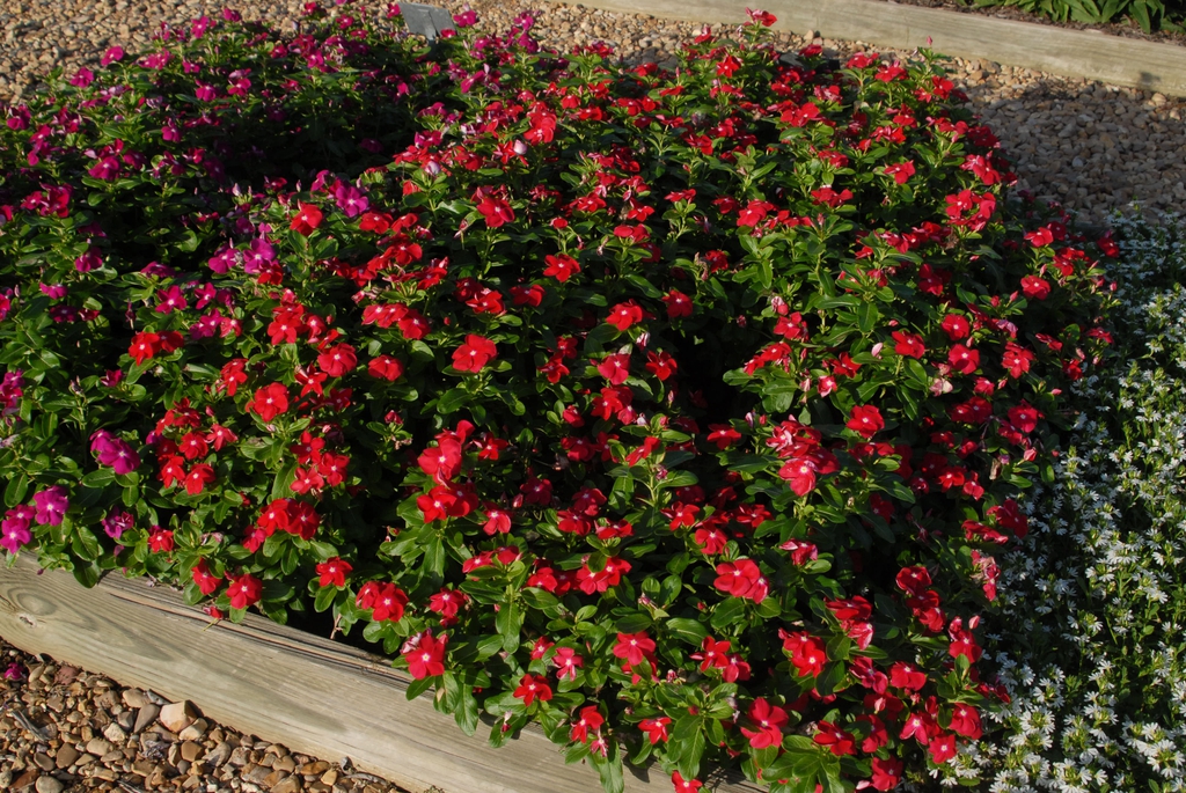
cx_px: 593
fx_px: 1385
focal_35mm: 42
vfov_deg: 32.0
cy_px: 396
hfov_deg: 46.4
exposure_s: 1/320
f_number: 9
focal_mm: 28
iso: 400
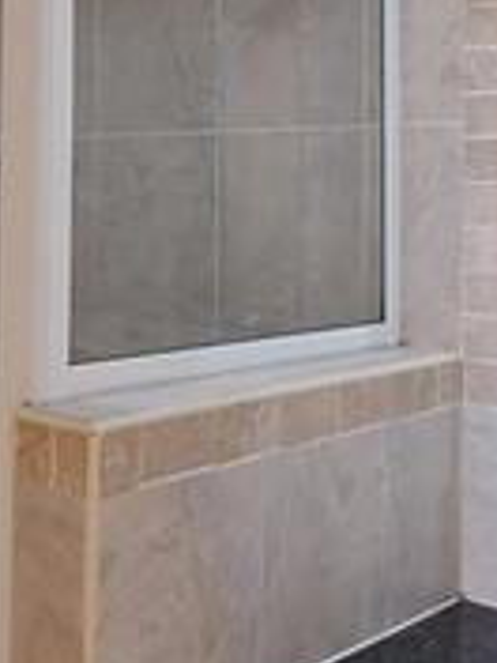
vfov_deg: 32.1
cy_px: 166
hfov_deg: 23.8
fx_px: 1129
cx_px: 4
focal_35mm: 59
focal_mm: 1.42
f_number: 2.2
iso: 200
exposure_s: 1/25
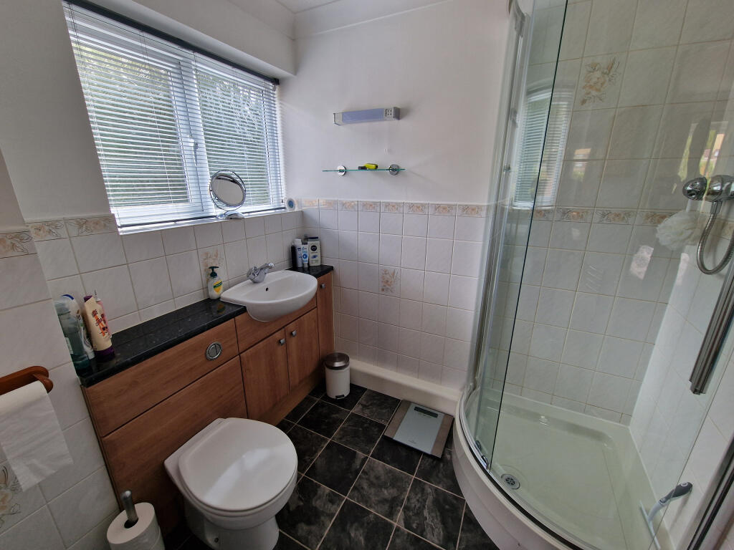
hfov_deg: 106.2
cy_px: 275
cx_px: 367
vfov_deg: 89.9
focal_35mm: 13
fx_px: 276
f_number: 2.2
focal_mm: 2.2
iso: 64
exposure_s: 1/50
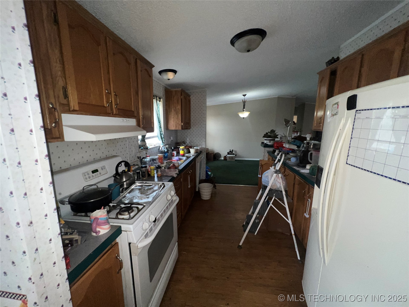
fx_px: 154
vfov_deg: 89.9
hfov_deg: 106.2
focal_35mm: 13
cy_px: 154
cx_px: 204
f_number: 1.8
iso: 100
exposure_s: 1/60
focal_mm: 1.57
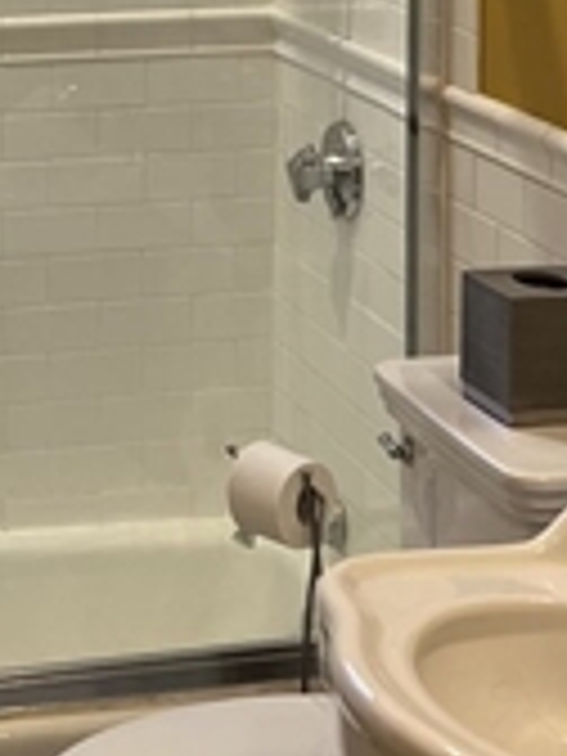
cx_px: 90
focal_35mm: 119
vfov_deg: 16.2
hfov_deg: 12.4
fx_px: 2599
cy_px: -27
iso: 125
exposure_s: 1/120
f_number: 1.5
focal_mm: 5.7
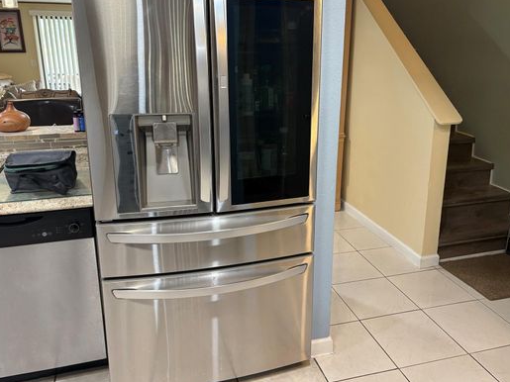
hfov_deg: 59.9
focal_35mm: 30
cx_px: 270
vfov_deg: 46.7
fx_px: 442
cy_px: 169
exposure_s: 1/60
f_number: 1.6
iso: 200
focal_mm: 5.96
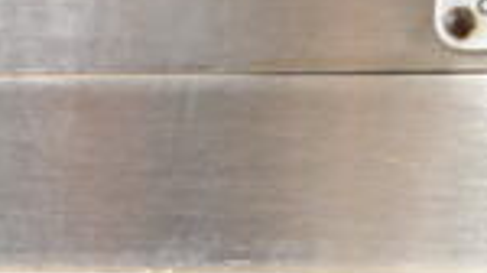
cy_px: 618
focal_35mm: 115
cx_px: 45
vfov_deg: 9.5
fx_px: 1483
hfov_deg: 18.3
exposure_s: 1/30
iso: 1800
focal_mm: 18
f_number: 3.5
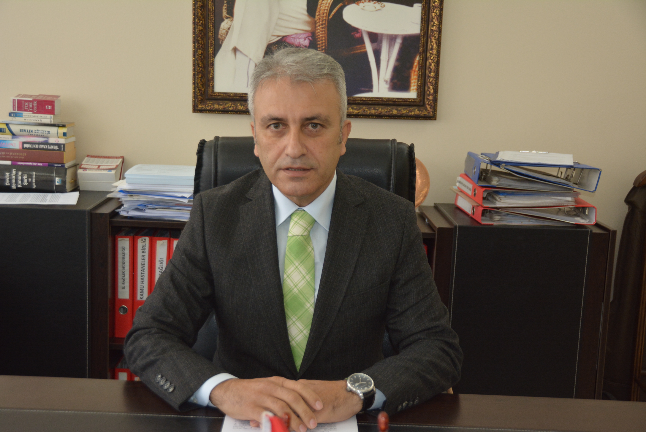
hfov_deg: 44.9
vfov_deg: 30.9
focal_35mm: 44
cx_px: 323
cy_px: 216
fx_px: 781
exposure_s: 1/60
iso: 720
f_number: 4
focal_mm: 29
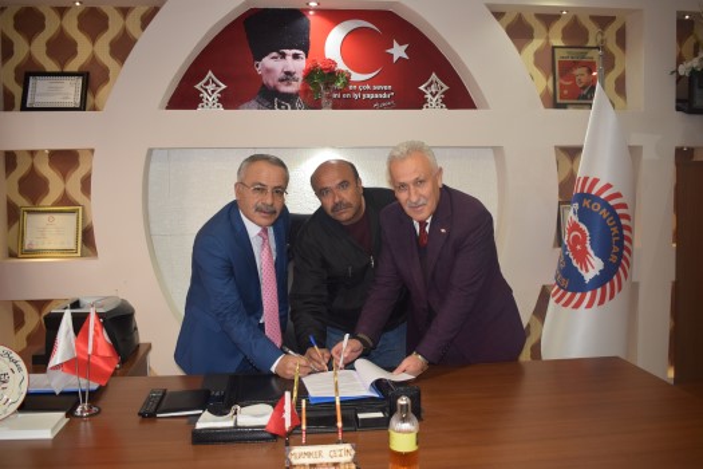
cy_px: 234
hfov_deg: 57.2
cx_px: 352
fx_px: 644
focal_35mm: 33
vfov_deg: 40.0
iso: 800
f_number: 4.5
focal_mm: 22
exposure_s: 1/80
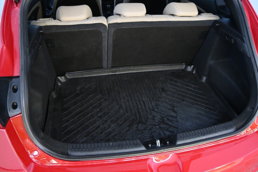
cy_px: 70
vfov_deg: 14.8
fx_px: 659
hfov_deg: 22.1
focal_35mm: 92
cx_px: 143
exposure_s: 1/100
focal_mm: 50
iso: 5000
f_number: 7.1
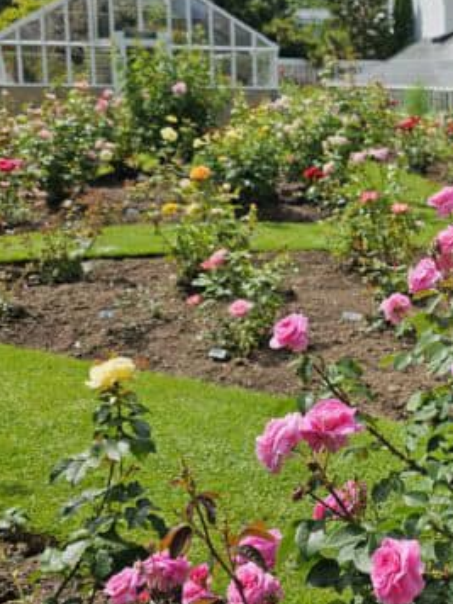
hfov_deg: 25.7
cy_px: 226
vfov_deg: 36.0
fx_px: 925
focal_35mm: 53
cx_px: 481
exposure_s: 1/994
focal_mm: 6.3
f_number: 1.7
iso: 10
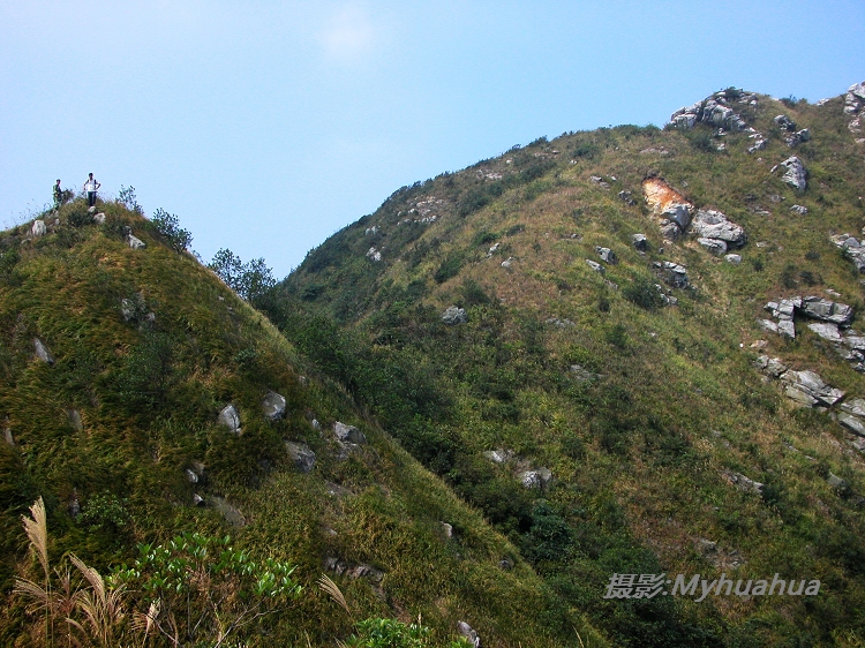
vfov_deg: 36.8
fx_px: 974
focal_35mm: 39
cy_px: 324
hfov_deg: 47.9
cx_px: 432
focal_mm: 10
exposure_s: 1/1323
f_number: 3.6
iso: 100
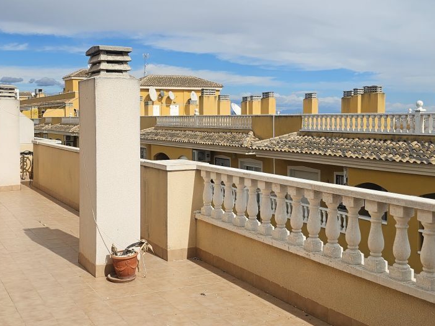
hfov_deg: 44.3
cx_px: 153
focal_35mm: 42
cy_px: 148
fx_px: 528
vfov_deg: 34.3
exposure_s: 1/1493
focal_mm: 6.3
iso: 10
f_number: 1.7
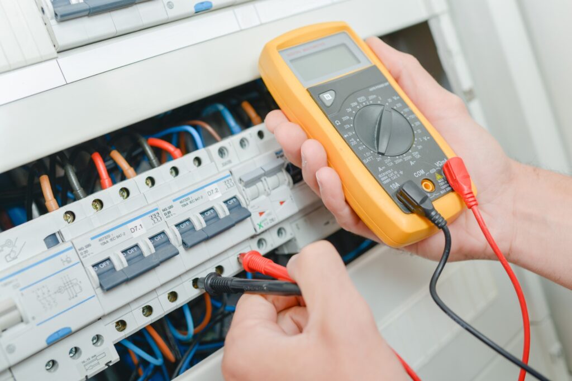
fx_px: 556
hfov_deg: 54.4
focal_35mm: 35
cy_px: 190
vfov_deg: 37.9
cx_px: 286
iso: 100
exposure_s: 1/125
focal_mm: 35
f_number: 4
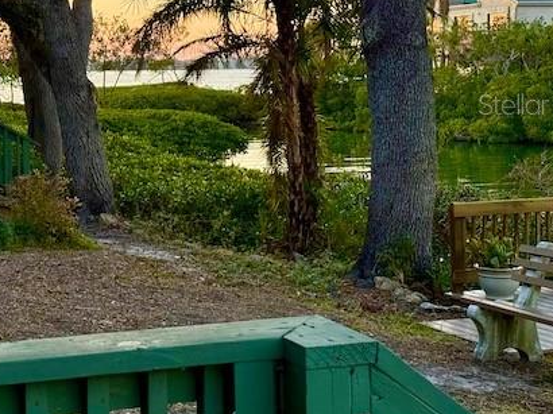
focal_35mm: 75
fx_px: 1197
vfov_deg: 19.5
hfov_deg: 25.8
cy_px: 104
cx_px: 174
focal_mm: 6.76
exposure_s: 1/193
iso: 160
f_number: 1.78
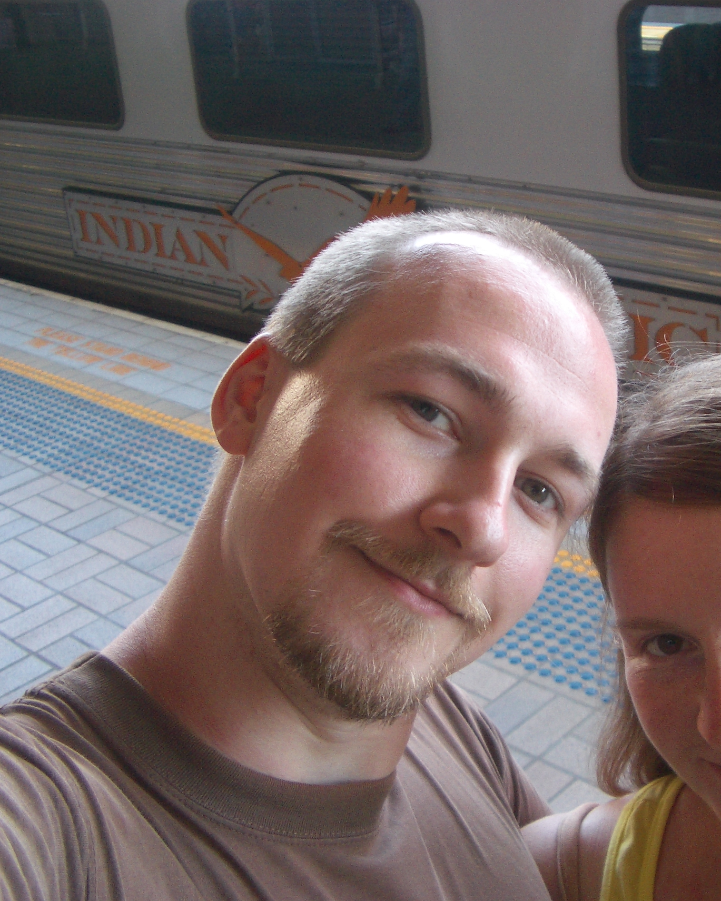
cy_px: 448
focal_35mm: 46
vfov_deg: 40.3
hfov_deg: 32.3
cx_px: 518
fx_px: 1227
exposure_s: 1/30
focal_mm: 5.8
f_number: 2.6
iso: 100
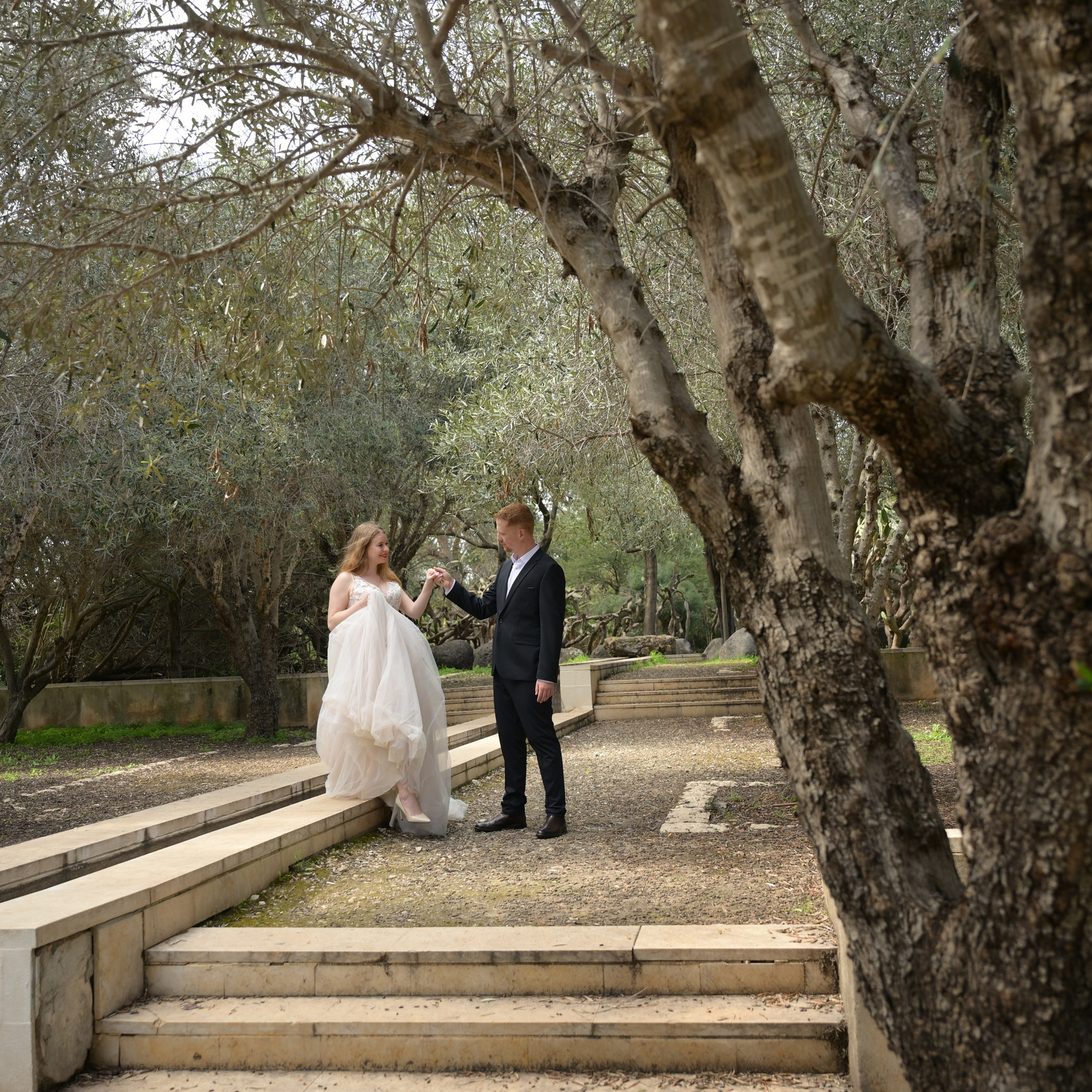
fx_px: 1249
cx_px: 569
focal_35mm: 35
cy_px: 545
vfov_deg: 47.2
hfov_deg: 47.2
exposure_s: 1/320
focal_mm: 27
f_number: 3.5
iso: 125
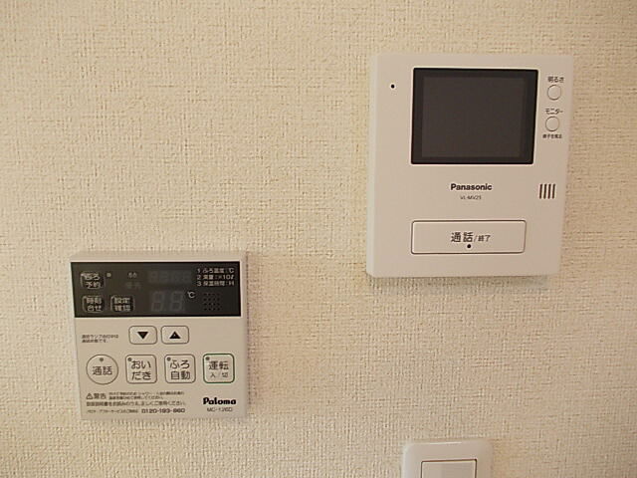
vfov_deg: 49.7
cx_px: 318
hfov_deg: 63.4
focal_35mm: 28
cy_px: 239
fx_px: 515
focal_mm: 4
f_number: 2.7
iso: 110
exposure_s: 1/25
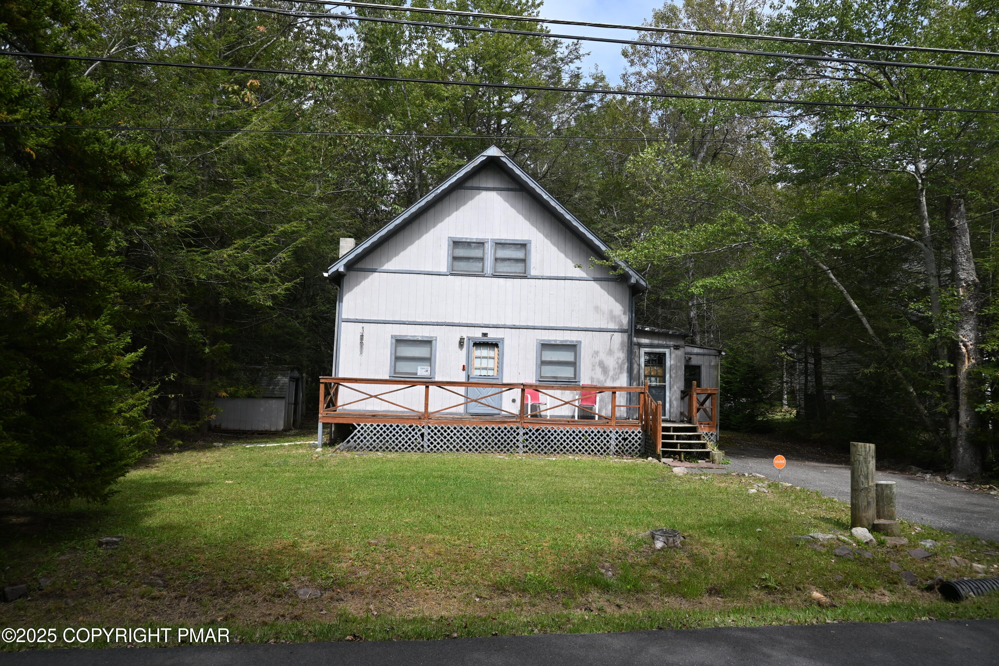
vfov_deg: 53.1
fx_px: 666
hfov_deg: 73.7
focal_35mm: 24
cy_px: 333
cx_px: 500
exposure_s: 1/320
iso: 100
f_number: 6.3
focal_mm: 16
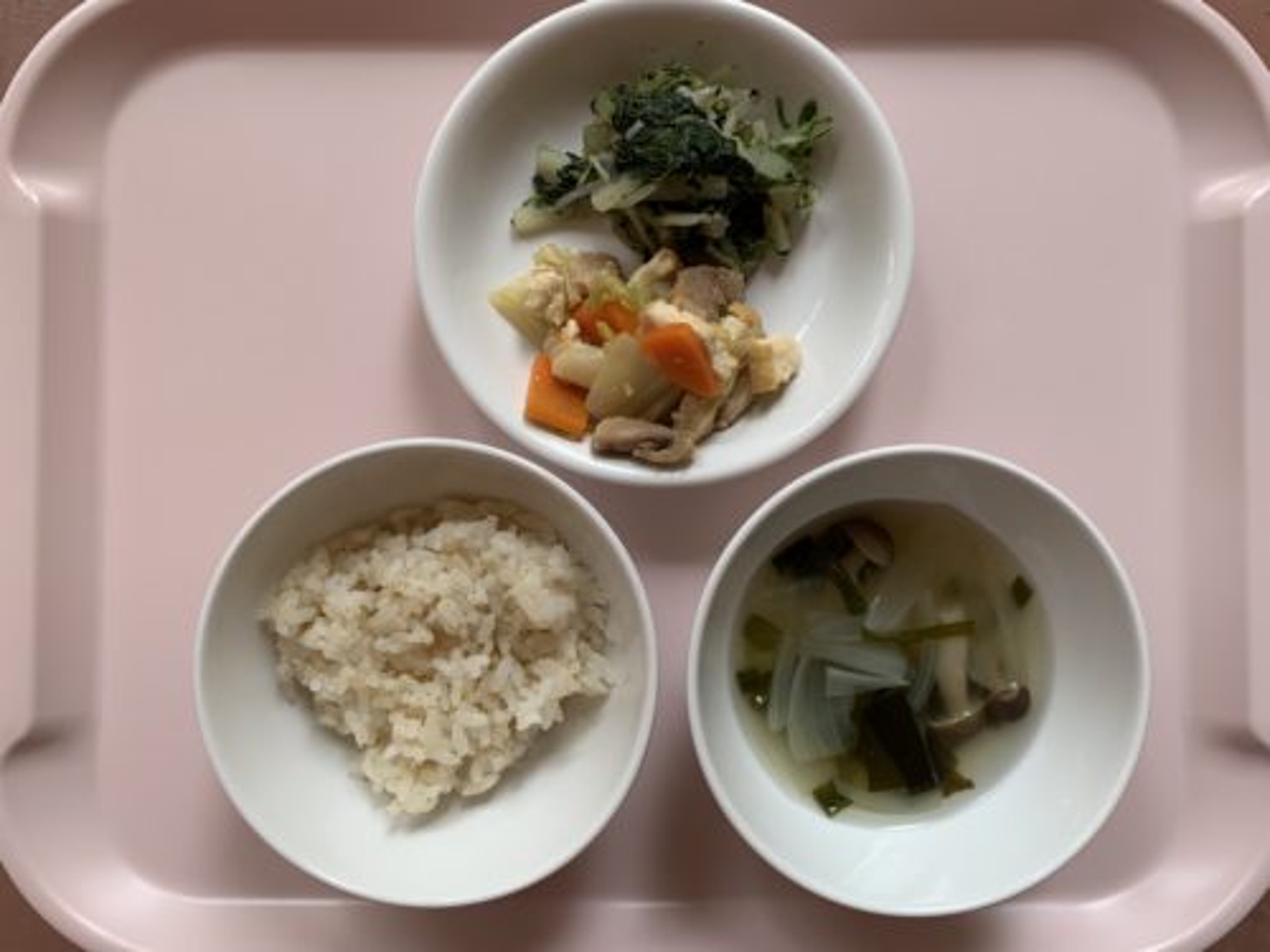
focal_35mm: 26
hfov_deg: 67.3
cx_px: 635
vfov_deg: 53.1
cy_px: 476
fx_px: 954
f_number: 1.8
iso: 25
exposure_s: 1/121
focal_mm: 4.25
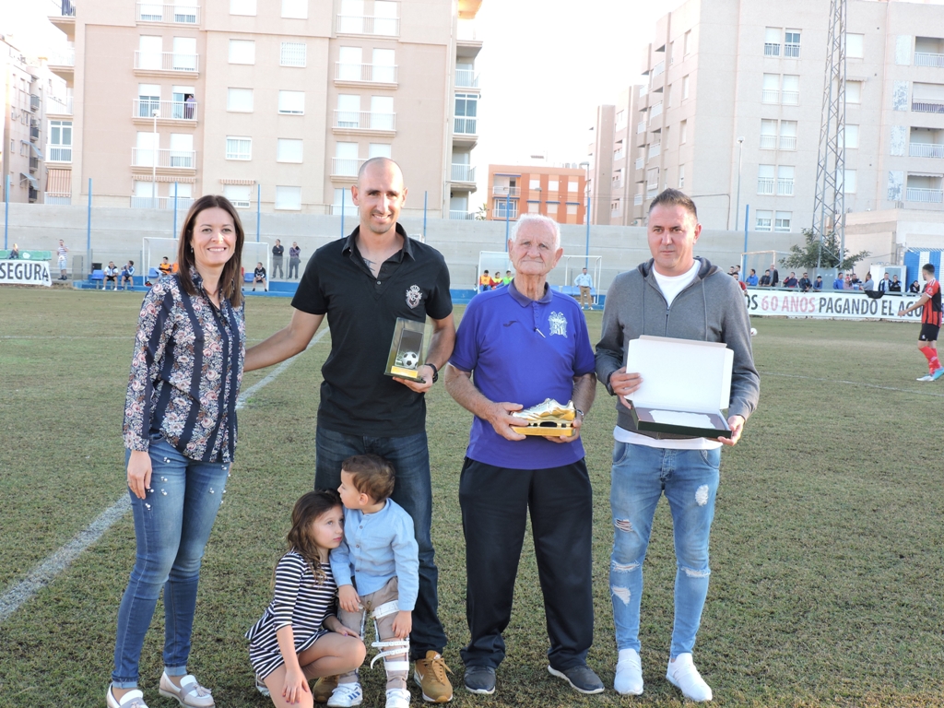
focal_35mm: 43
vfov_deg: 33.6
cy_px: 354
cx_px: 472
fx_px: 1173
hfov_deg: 43.9
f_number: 3.4
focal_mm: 7.7
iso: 100
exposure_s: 1/80
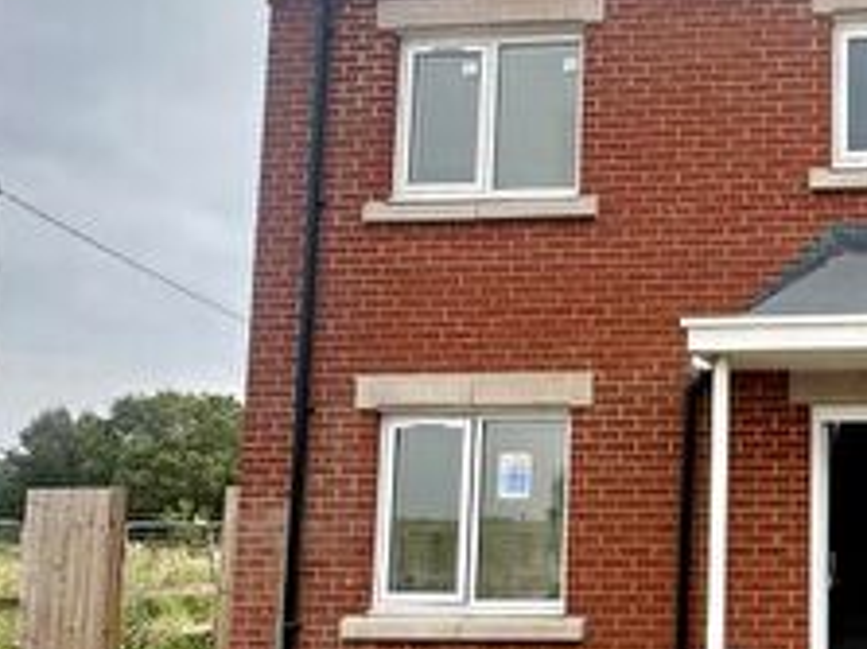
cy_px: 422
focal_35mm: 44
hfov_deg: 37.6
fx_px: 1101
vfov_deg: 32.6
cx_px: 898
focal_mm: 2.22
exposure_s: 1/895
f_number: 2.2
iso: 40
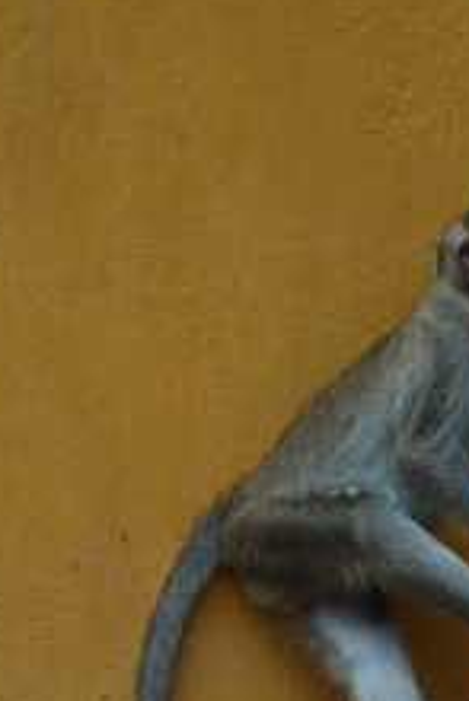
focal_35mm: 232
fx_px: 4526
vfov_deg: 8.9
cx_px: 332
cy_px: 475
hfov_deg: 5.9
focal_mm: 62
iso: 200
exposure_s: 1/320
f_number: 5.3
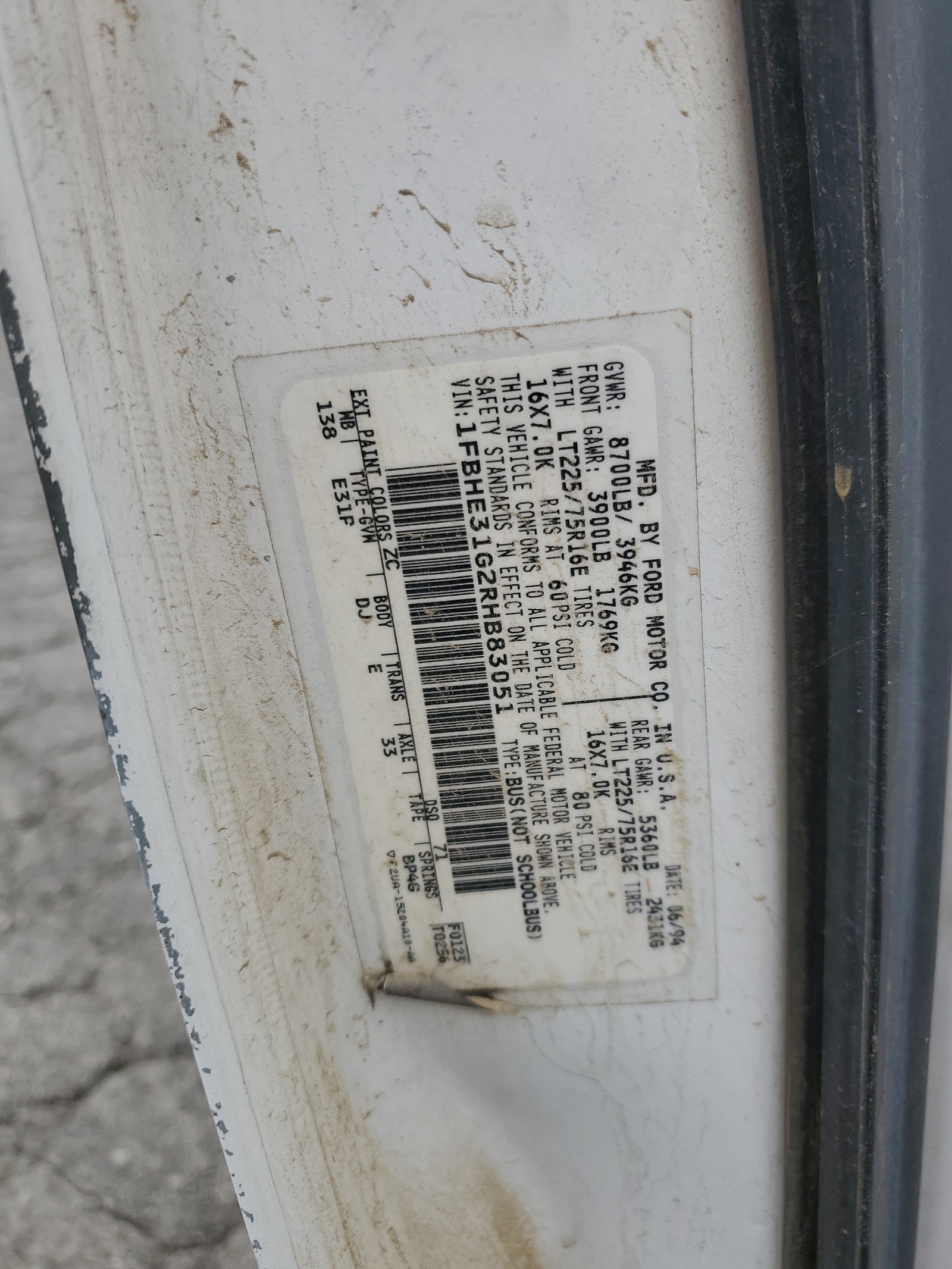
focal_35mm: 26
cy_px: 634
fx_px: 953
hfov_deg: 53.1
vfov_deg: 67.3
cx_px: 476
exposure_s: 1/833
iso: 50
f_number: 1.5
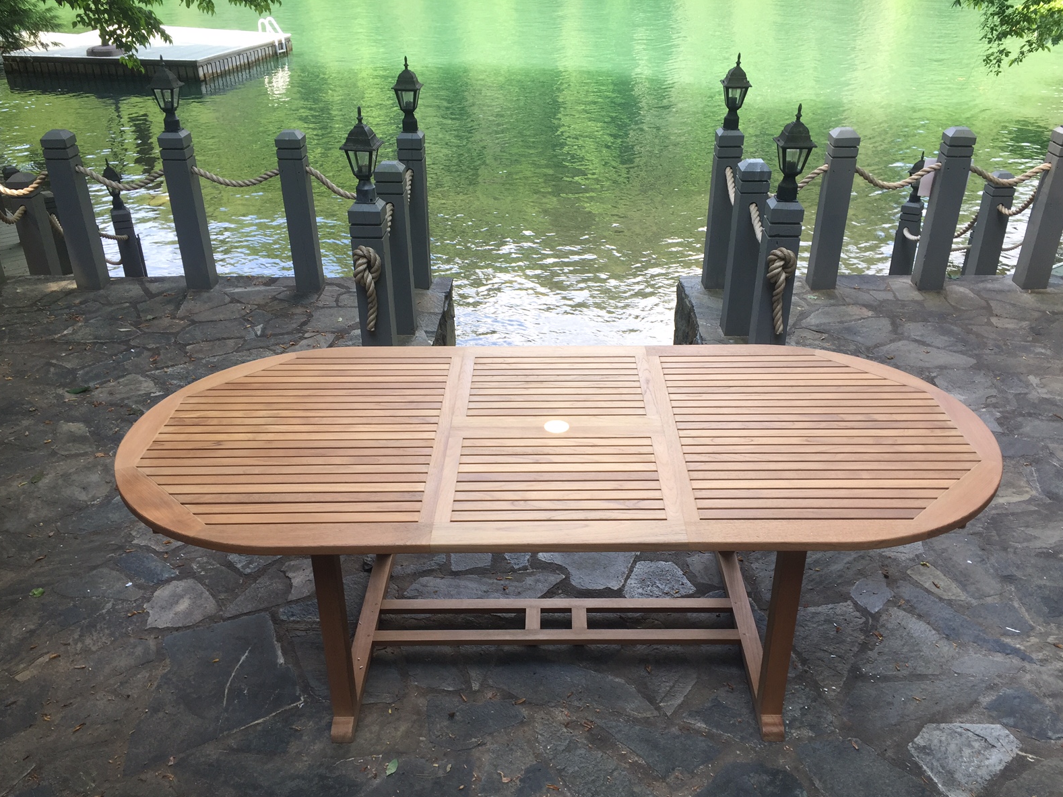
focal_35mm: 30
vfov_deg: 46.8
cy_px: 410
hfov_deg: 60.0
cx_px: 543
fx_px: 921
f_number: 2.2
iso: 32
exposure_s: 1/123
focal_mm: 4.15
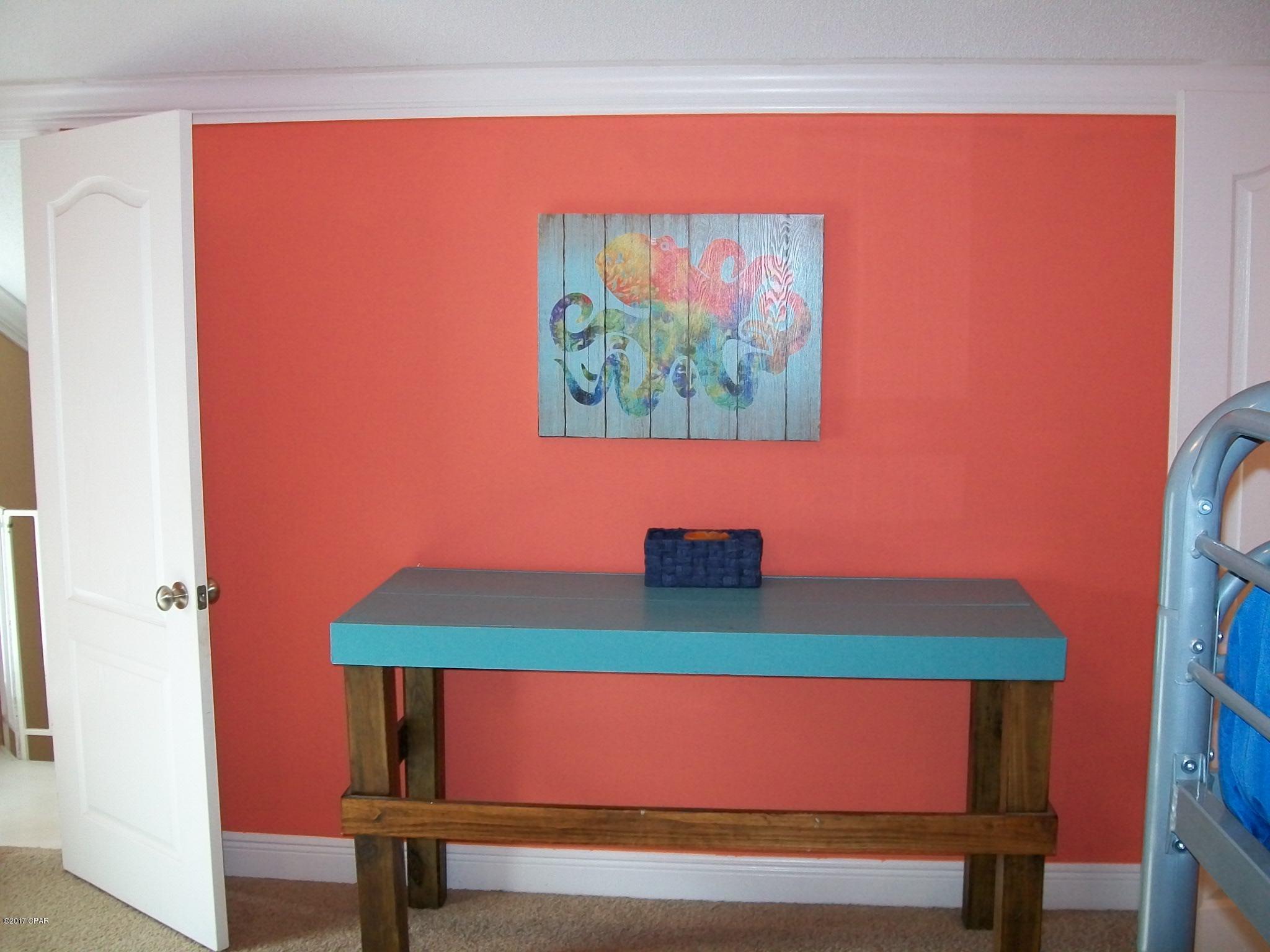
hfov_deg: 51.4
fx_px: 1321
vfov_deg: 39.7
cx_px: 635
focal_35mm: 36
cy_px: 476
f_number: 2.7
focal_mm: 6
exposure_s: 1/30
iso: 160
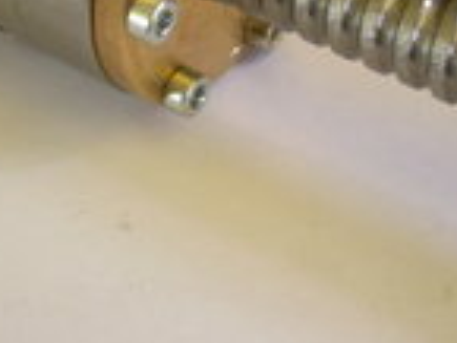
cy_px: -66
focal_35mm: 105
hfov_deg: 18.5
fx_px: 1387
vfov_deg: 13.7
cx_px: 79
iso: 50
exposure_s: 1/12.3
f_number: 2.8
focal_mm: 6.3
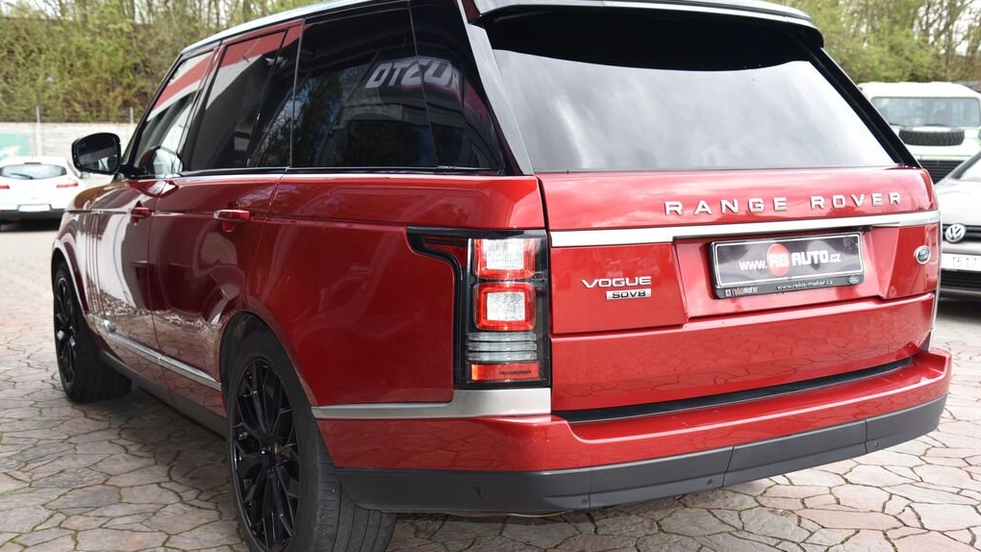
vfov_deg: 29.7
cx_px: 490
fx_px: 1041
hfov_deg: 50.5
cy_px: 282
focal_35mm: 40
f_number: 5.6
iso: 500
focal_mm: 38
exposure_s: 1/200
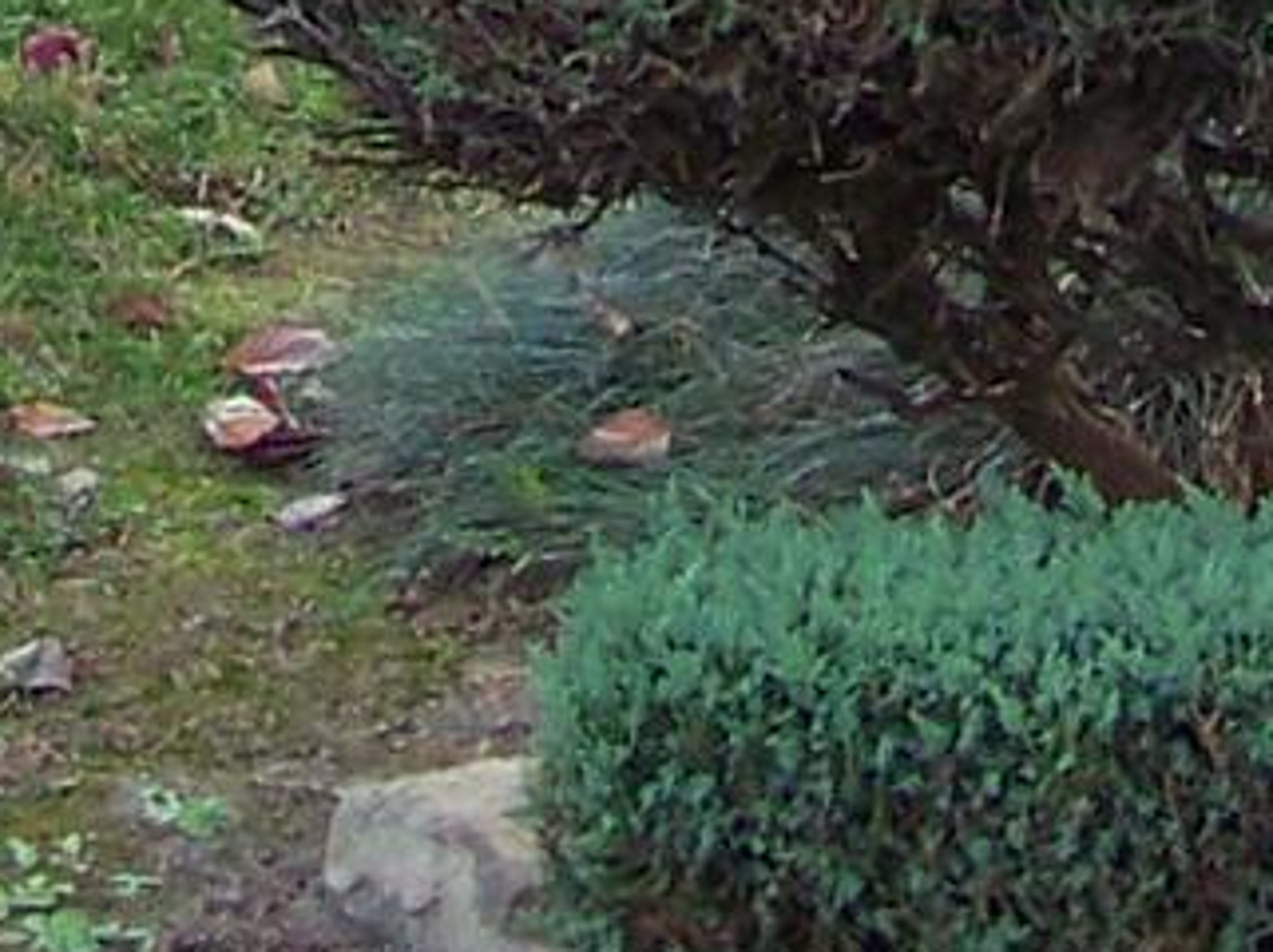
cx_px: 797
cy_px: -1690
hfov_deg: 8.6
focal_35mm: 230
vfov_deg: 6.1
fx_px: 8449
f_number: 2.8
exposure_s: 1/125
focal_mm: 5.85
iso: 64
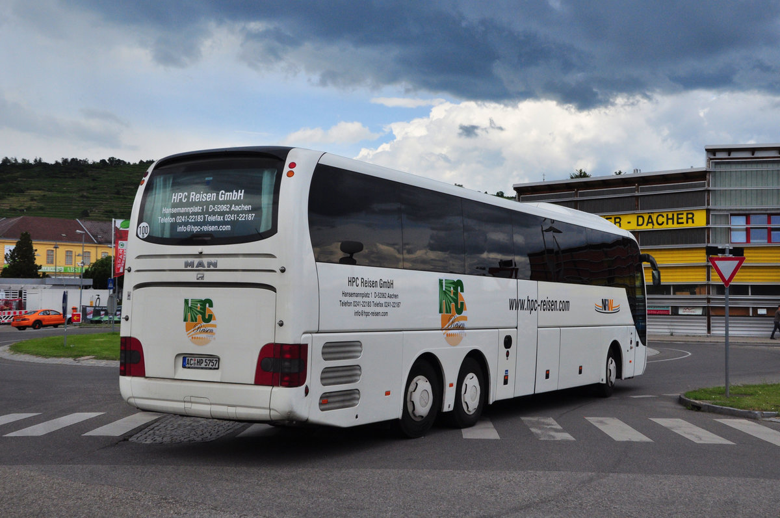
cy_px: 259
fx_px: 974
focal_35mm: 45
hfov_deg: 43.7
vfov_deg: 29.8
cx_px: 390
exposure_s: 1/500
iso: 500
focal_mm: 30
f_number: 11
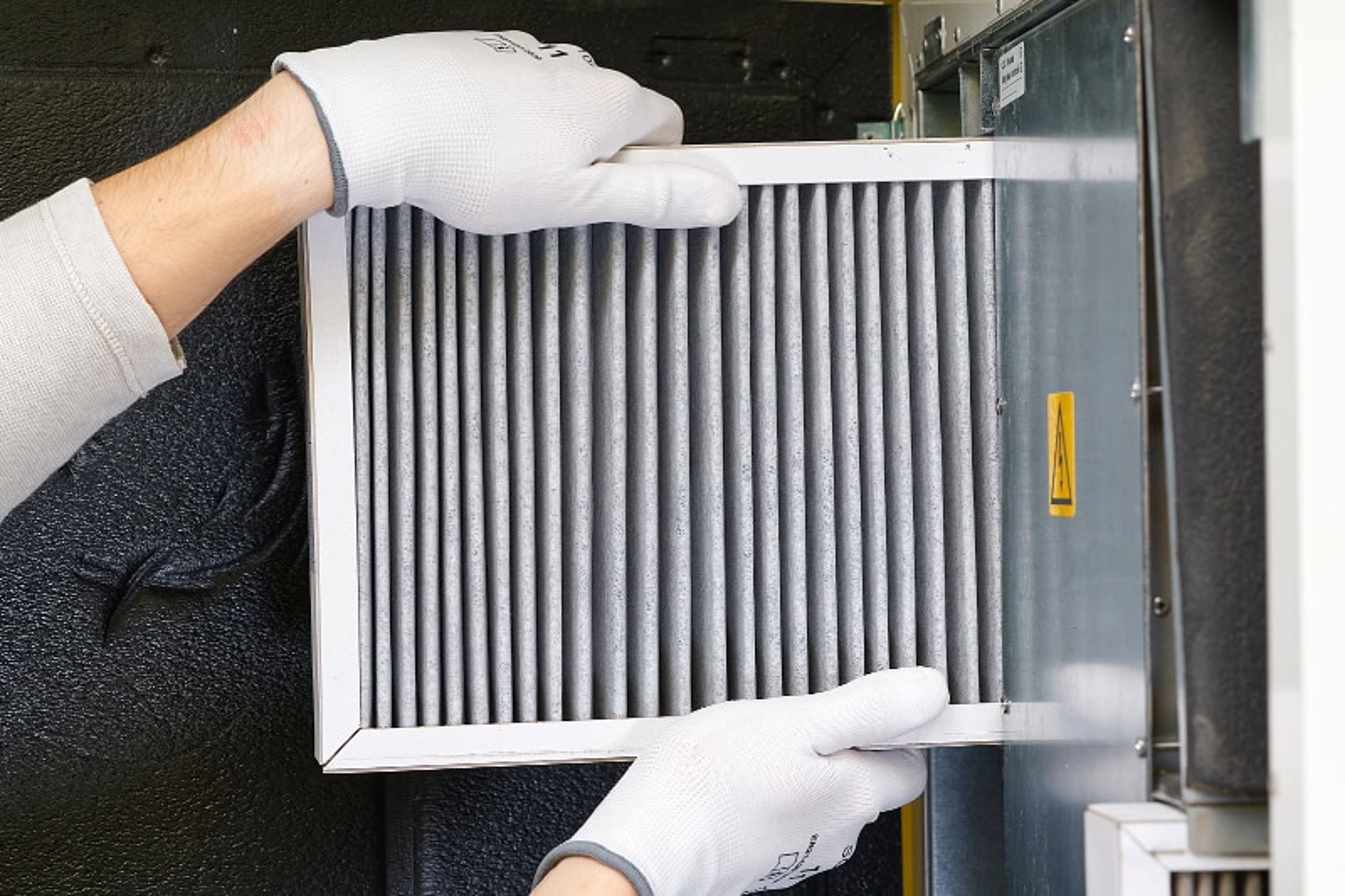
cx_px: 672
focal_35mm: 90
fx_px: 3362
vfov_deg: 15.2
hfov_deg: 22.6
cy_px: 448
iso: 50
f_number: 9
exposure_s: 1/250
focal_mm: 90
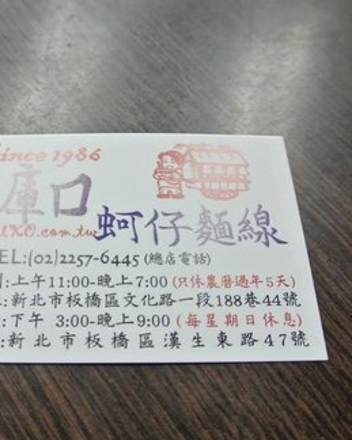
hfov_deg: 35.2
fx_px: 547
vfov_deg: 43.8
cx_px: 111
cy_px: 217
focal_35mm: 42
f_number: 3.5
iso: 1600
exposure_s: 1/125
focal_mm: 11
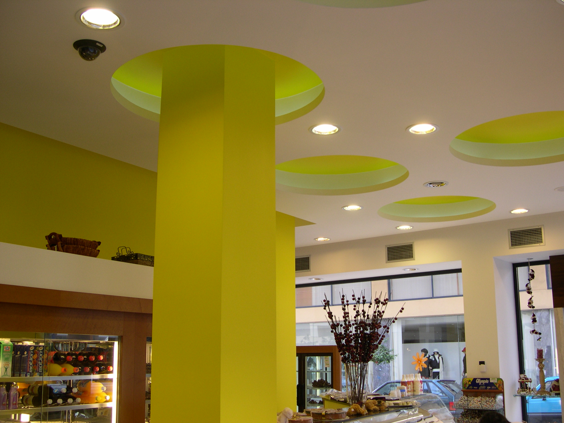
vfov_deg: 37.7
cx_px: 282
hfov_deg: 49.0
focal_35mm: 38
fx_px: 619
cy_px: 212
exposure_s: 1/56.3
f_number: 2.8
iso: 100
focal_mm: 8
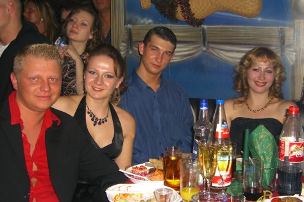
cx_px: 157
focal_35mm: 50
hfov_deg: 39.6
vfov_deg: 27.0
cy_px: 109
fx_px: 422
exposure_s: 1/60
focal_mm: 7.9
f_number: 2.8
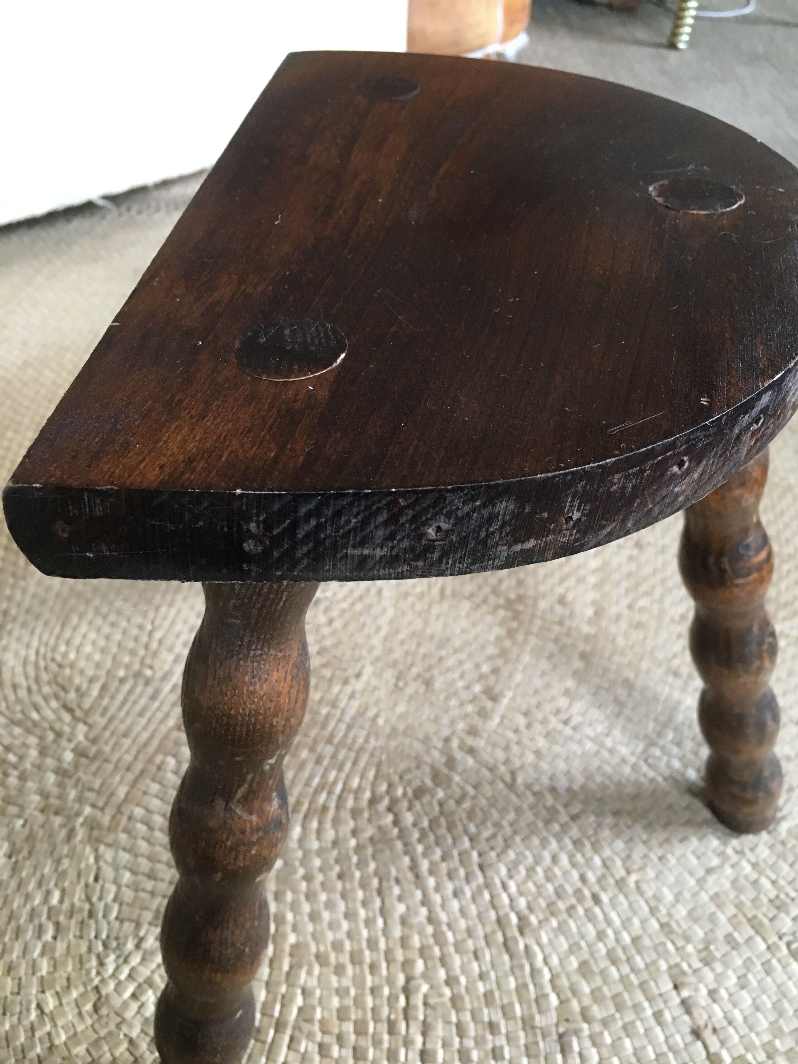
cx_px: 399
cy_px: 532
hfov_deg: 48.2
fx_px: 891
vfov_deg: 61.7
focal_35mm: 29
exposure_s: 1/33
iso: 250
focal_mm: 4.15
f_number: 2.2
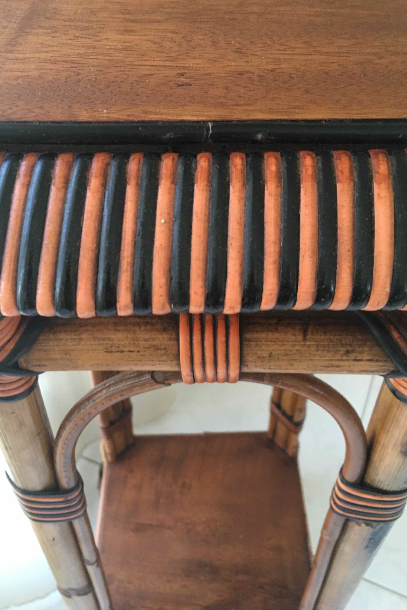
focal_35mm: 32
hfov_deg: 41.1
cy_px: 298
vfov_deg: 58.7
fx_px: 543
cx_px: 194
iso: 160
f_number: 2.2
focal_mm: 4.15
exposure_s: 1/33
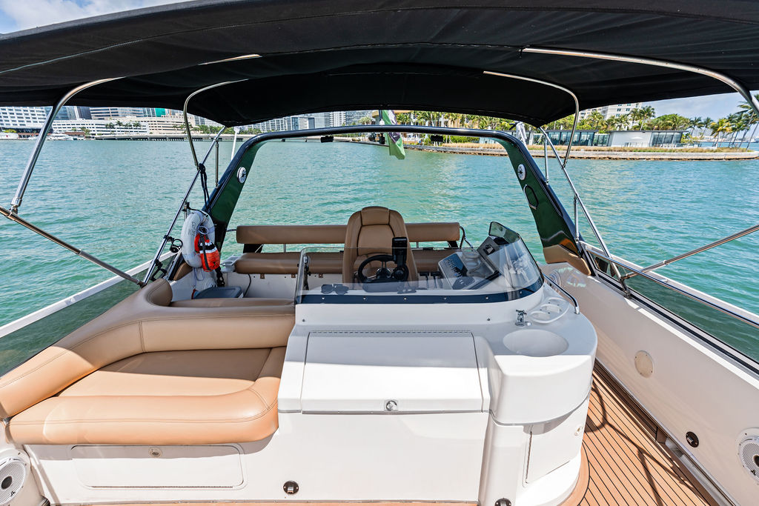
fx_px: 337
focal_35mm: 16
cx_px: 380
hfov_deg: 96.7
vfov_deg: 73.8
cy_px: 253
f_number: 5.6
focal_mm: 16
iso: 100
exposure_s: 1/400
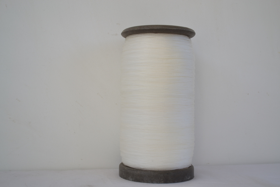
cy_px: 94
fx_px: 373
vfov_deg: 28.1
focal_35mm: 48
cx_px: 140
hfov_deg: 41.1
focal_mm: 32
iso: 100
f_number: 4.8
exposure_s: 1/200
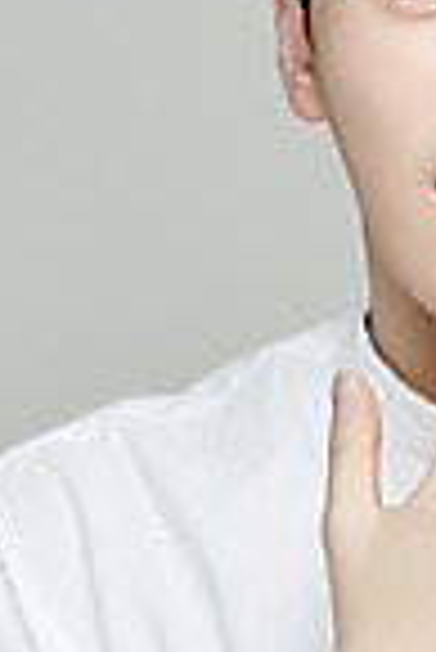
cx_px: 515
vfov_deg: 3.7
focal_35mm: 553
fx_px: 10021
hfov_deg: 2.5
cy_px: 297
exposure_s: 1/125
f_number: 8
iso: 64
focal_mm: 200
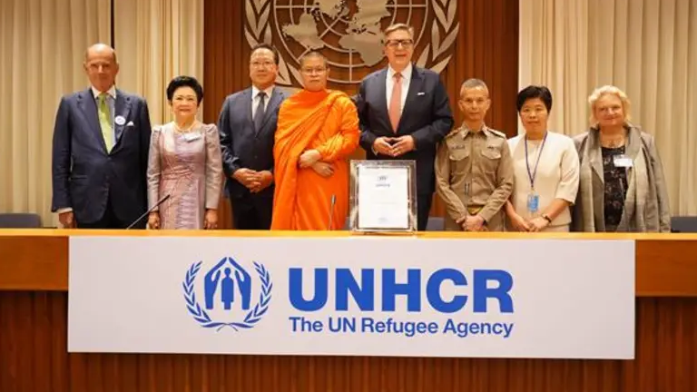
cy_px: 159
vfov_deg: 35.5
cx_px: 350
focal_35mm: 33
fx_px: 610
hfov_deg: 59.5
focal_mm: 31
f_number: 4
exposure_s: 1/100
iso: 6400
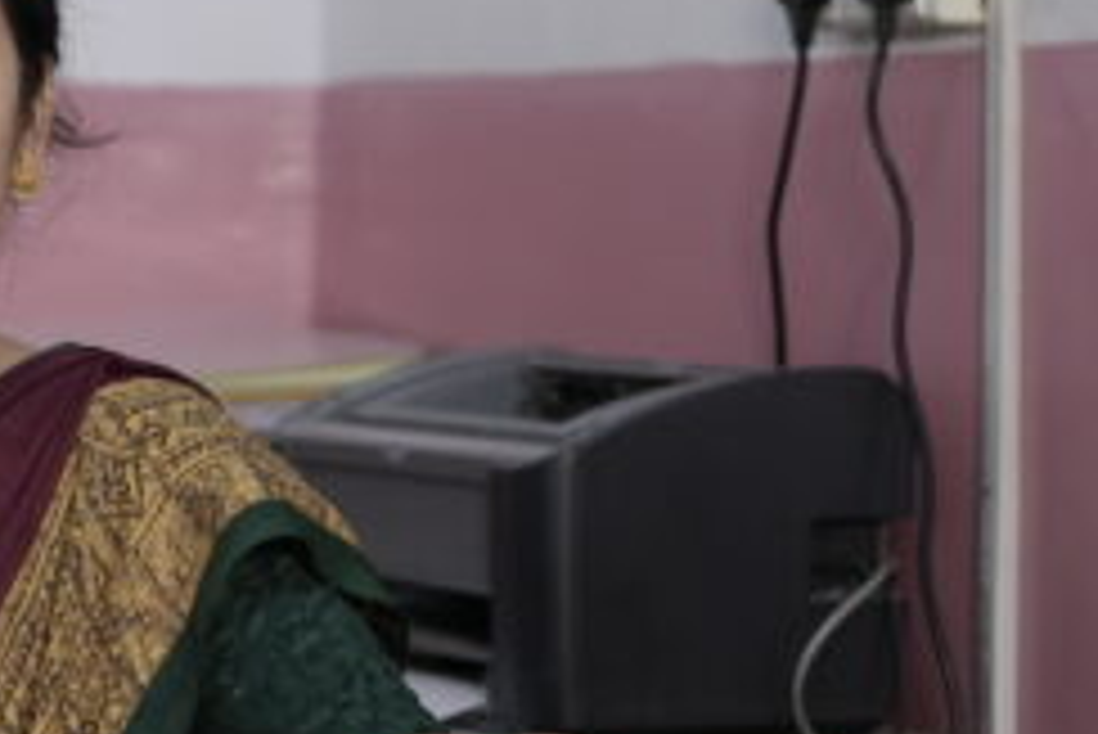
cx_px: 54
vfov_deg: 9.3
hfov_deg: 13.8
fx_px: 4486
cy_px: 209
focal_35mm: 147
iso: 320
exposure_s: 1/100
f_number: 1.8
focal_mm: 35
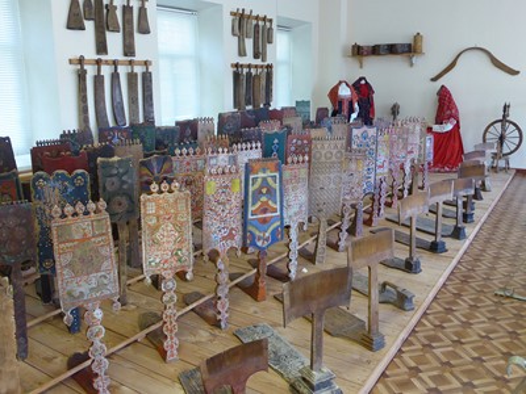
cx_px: 263
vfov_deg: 45.4
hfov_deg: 58.4
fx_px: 471
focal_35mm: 31
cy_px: 197
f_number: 3.6
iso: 400
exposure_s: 1/20
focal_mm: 5.4
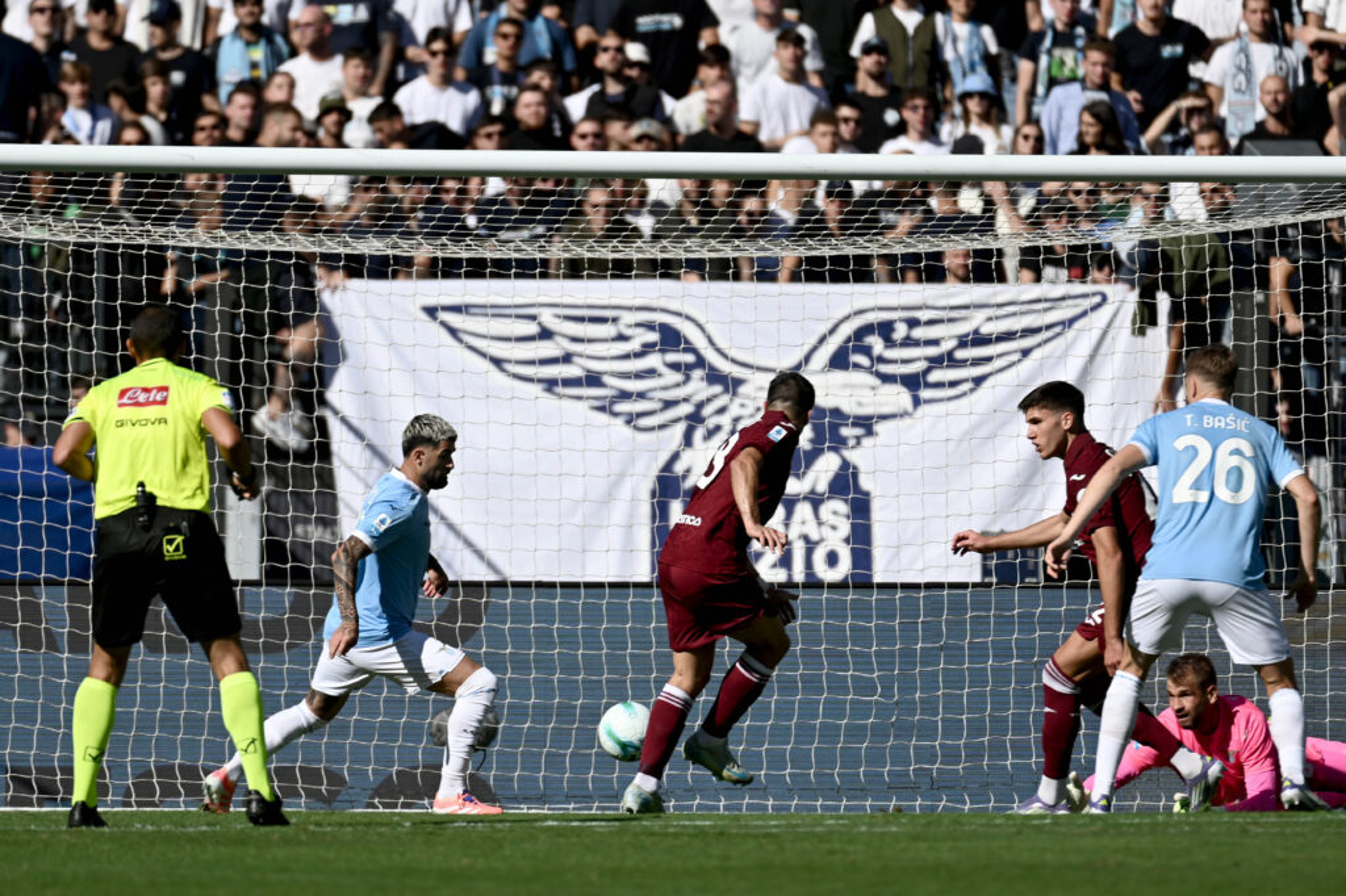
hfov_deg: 3.4
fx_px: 22425
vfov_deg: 2.3
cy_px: 448
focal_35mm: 600
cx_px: 673
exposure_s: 1/1000
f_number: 4
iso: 64
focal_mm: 400
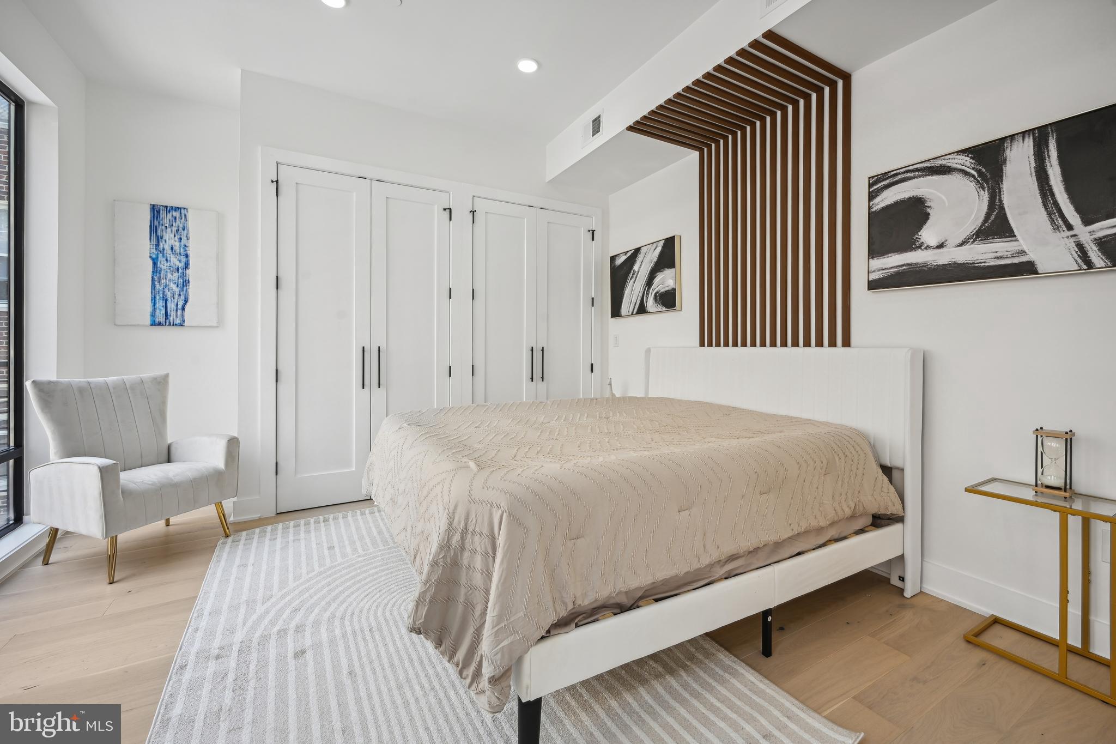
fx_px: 434
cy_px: 372
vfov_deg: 81.2
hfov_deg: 104.3
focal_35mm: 14
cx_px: 558
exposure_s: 1/40
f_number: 9
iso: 200
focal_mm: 14
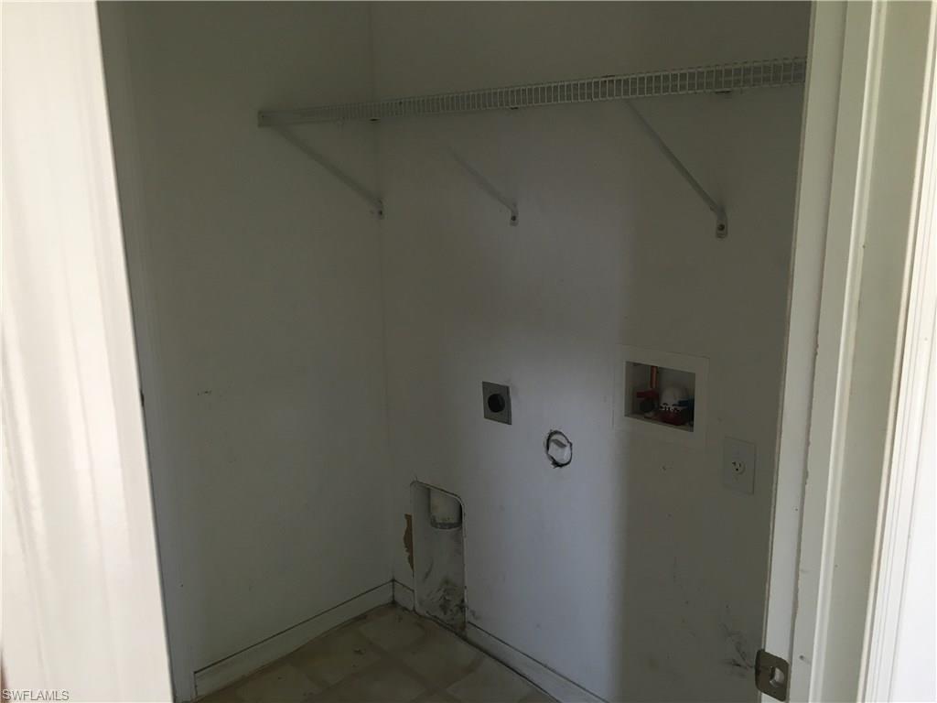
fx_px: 785
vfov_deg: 48.2
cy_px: 352
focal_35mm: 29
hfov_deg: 61.7
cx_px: 468
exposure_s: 1/30
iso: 50
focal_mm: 4.15
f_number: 2.2
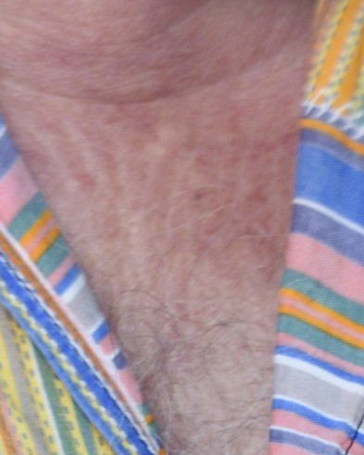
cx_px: 30
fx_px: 4321
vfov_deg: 5.8
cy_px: -560
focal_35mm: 321
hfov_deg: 4.8
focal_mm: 70
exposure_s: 1/15
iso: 800
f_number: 3.2
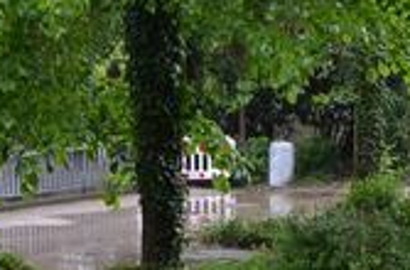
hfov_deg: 9.9
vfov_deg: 7.2
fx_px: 2144
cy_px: 201
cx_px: 916
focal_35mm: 189
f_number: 3.8
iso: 100
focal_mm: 21
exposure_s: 1/60
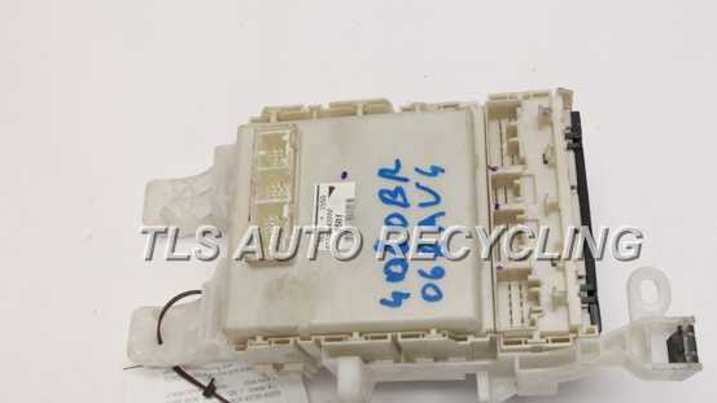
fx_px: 760
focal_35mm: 40
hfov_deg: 50.4
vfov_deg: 29.6
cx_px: 393
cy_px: 244
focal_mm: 22
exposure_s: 1/125
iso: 100
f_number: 4.5
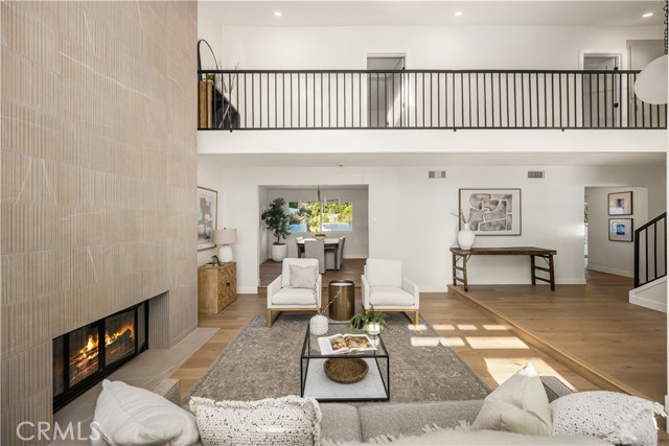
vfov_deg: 81.2
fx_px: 260
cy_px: 223
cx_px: 334
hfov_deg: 104.2
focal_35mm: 14
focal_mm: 14
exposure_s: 1/20
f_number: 5.6
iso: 100
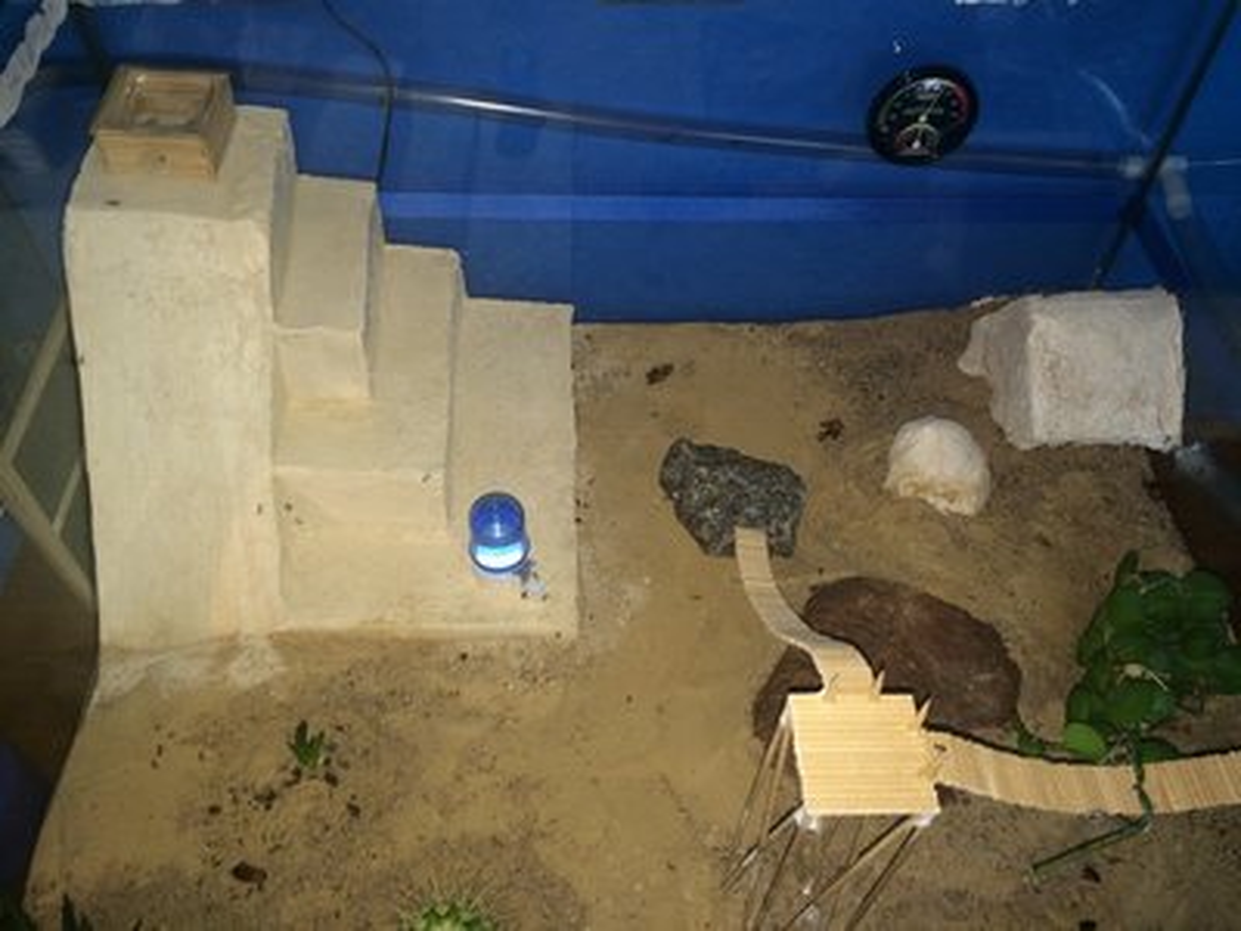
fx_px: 1040
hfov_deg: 61.7
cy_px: 466
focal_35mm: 29
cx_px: 620
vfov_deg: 48.2
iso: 64
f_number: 2.2
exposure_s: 1/25
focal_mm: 4.15
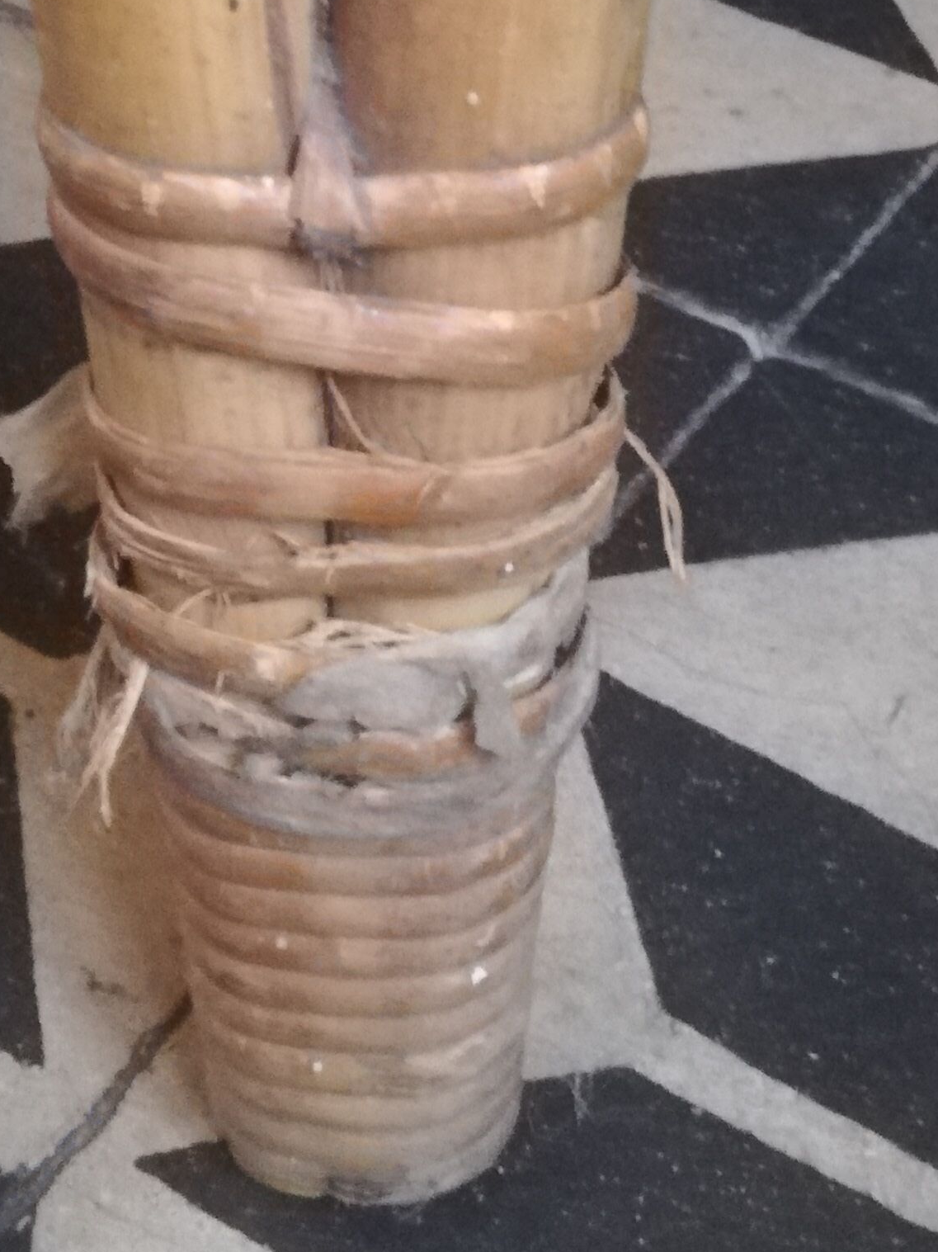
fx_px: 2855
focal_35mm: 79
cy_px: 173
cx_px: 546
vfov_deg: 24.2
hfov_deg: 18.6
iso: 2000
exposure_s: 1/12.5
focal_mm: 3.81
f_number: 2.2
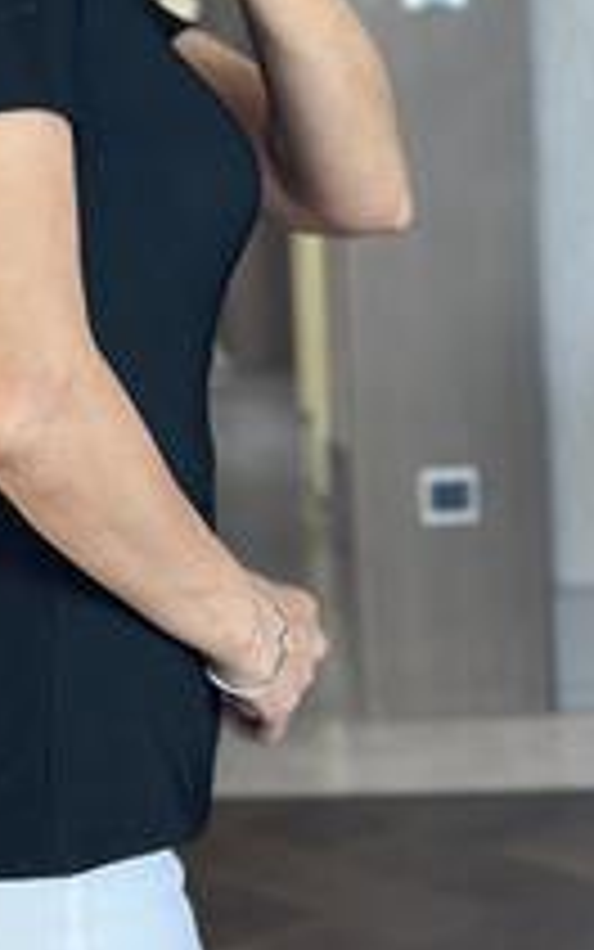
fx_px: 3158
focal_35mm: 122
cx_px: -9
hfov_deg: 10.6
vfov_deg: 17.0
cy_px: 266
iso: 125
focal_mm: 6.86
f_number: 1.78
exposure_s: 1/95
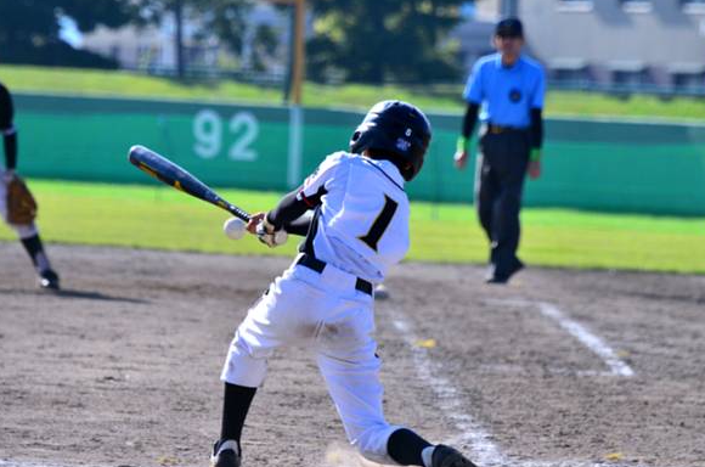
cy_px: 212
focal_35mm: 476
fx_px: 9301
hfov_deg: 4.3
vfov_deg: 2.9
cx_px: 326
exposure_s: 1/1600
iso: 400
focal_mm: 230
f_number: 6.3
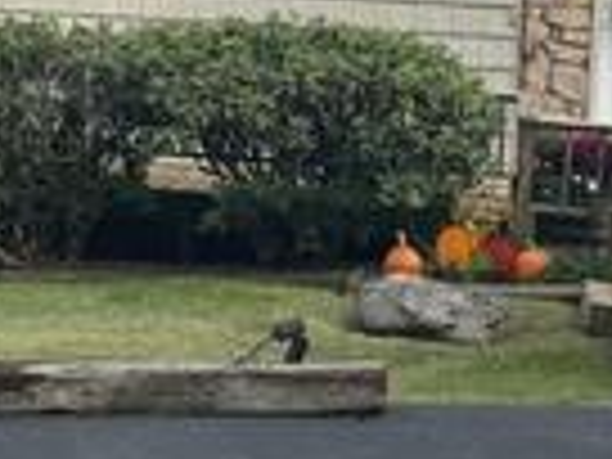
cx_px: 256
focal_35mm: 113
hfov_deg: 17.4
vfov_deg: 13.0
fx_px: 1998
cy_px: 81
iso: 80
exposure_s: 1/1901
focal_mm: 6.76
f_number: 1.78
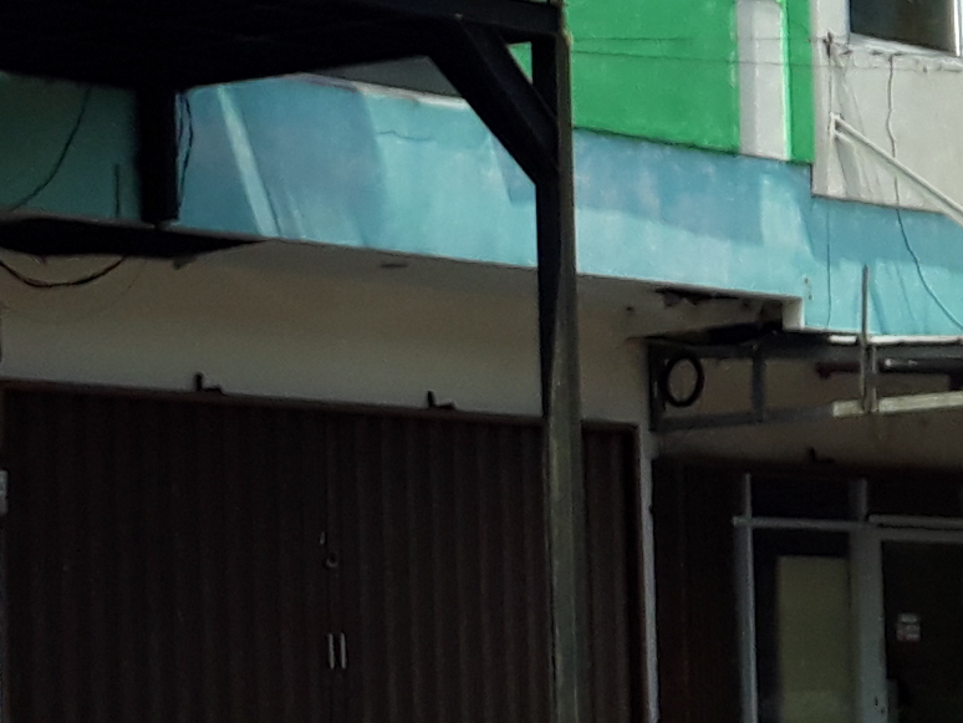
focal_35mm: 144
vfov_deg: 10.3
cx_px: 2040
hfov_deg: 11.9
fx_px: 4007
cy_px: 249
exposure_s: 1/1167
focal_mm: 3.6
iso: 40
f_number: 1.9
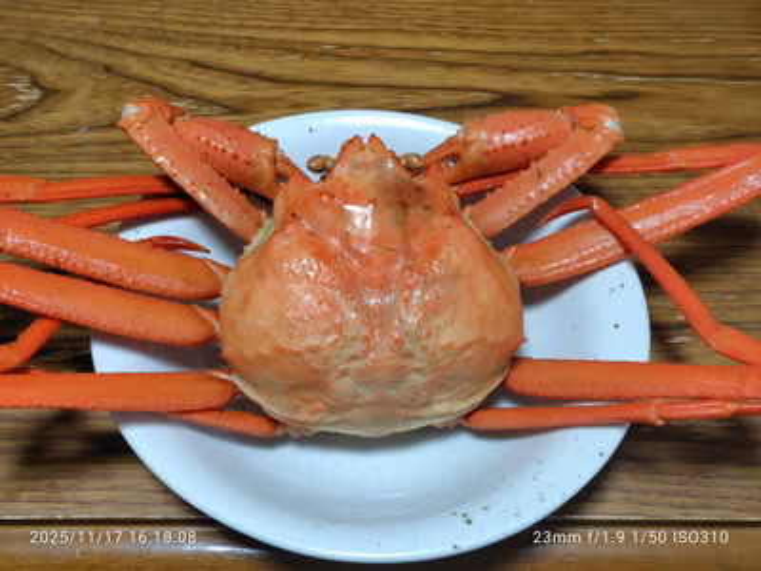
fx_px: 506
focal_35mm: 23
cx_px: 380
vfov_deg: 58.9
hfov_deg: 73.9
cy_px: 286
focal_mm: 5.6
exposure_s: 1/50
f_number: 1.9
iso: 310
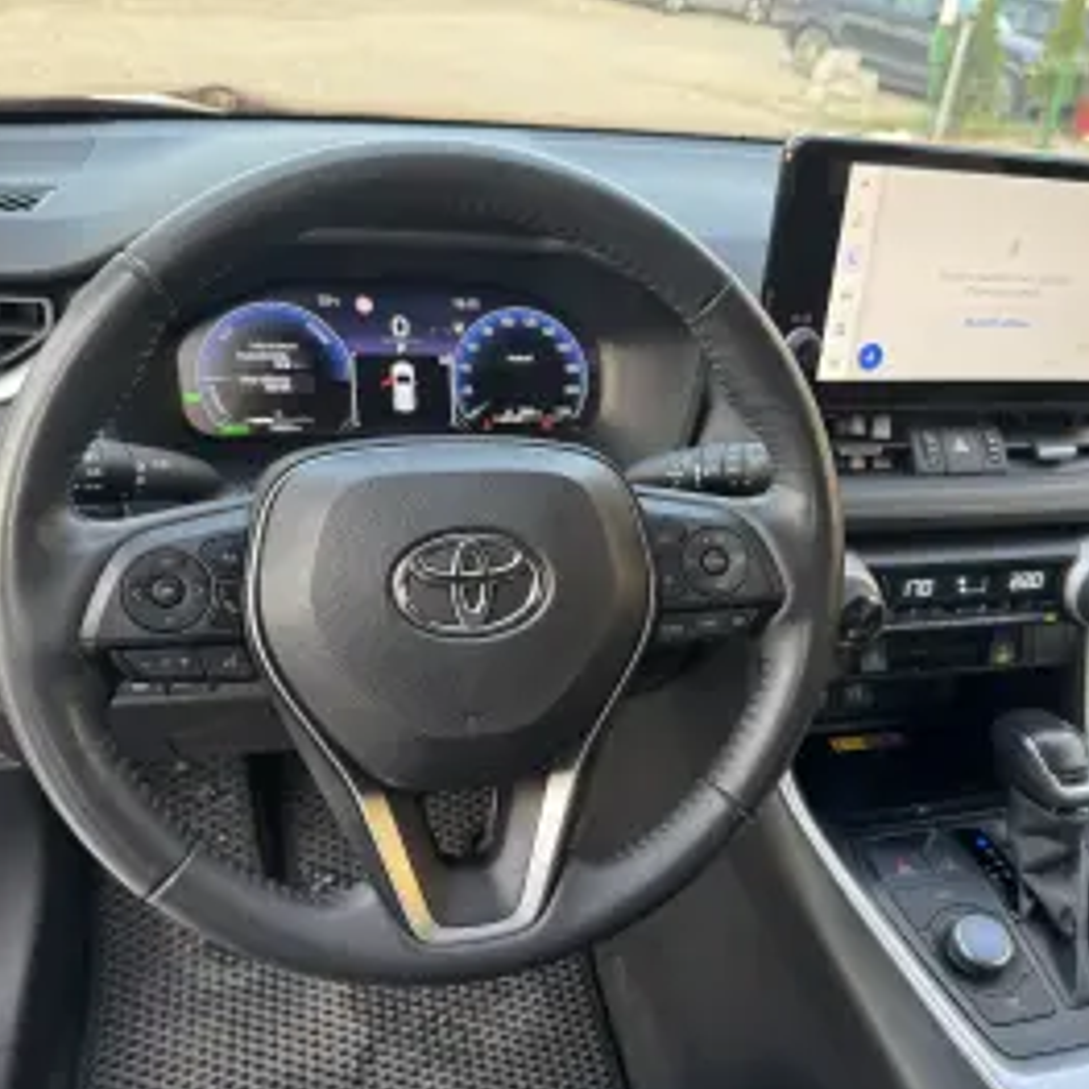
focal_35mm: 29
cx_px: 646
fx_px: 1032
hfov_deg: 55.3
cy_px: 555
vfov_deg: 55.6
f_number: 1.78
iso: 200
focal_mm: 6.76
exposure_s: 1/90
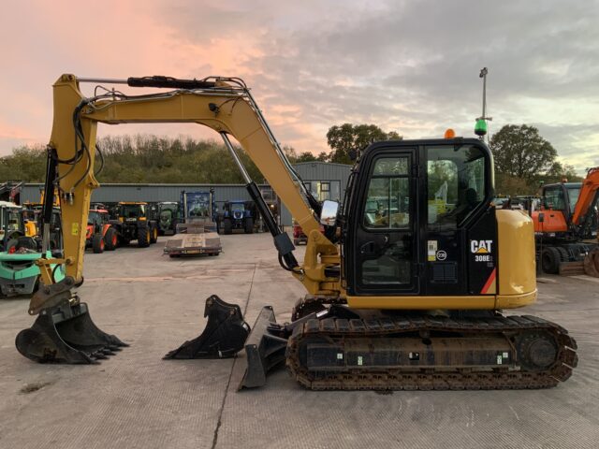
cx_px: 300
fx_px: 502
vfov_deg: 48.2
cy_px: 224
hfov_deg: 61.7
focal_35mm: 29
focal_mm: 3
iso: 64
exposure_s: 1/64
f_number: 1.8
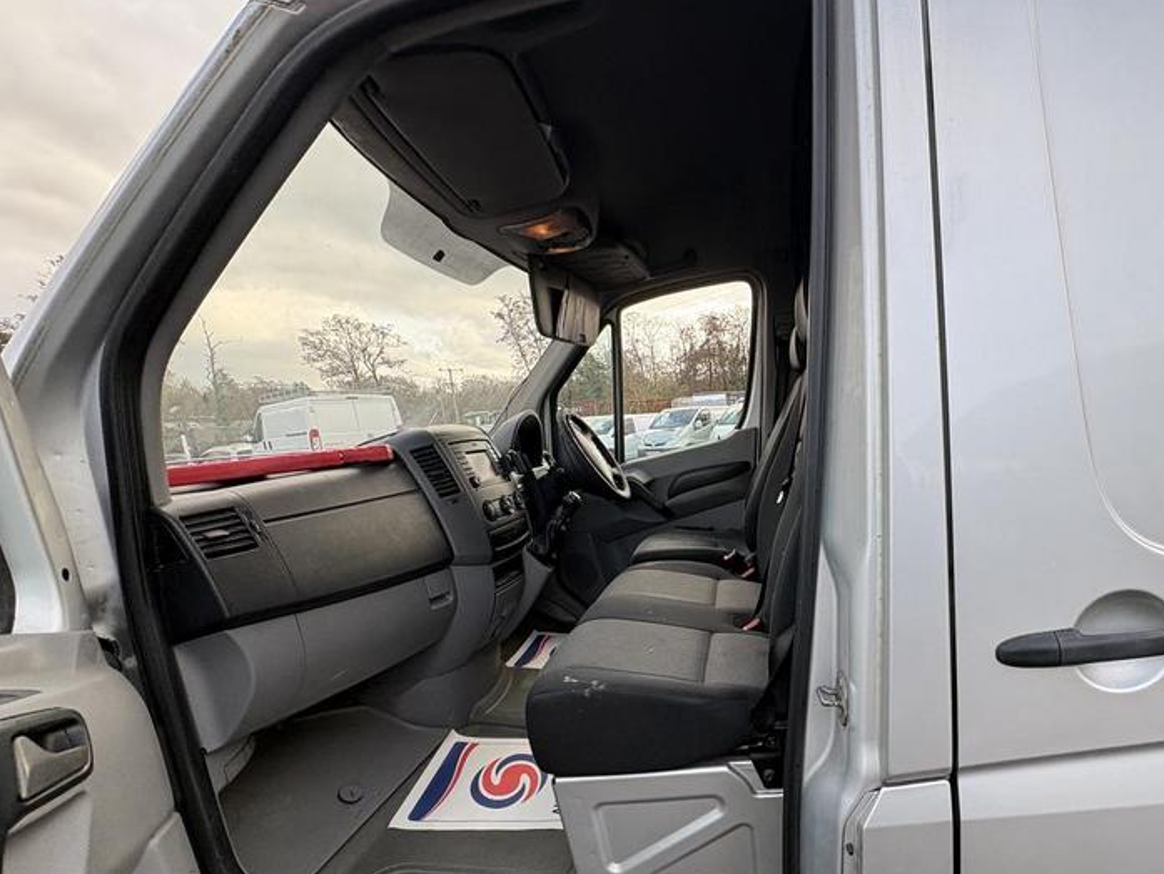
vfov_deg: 70.5
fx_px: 605
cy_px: 546
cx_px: 735
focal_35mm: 18
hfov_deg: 85.9
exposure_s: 1/150
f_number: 2.2
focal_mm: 2.22
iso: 40
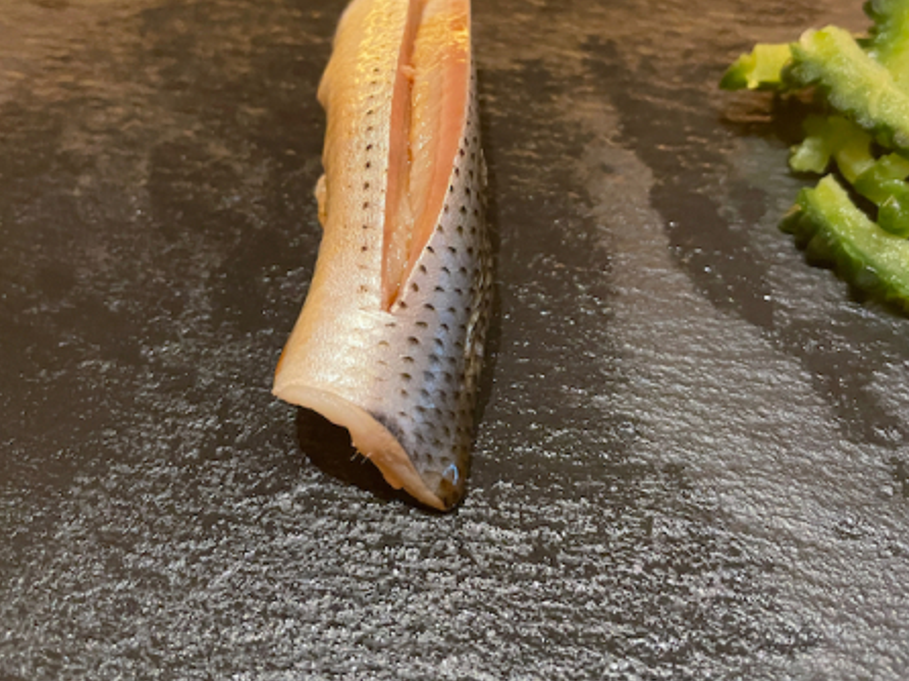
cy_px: 186
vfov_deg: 39.7
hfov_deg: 52.7
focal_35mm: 35
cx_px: 452
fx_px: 919
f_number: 1.6
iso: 400
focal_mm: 4.2
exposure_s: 1/55
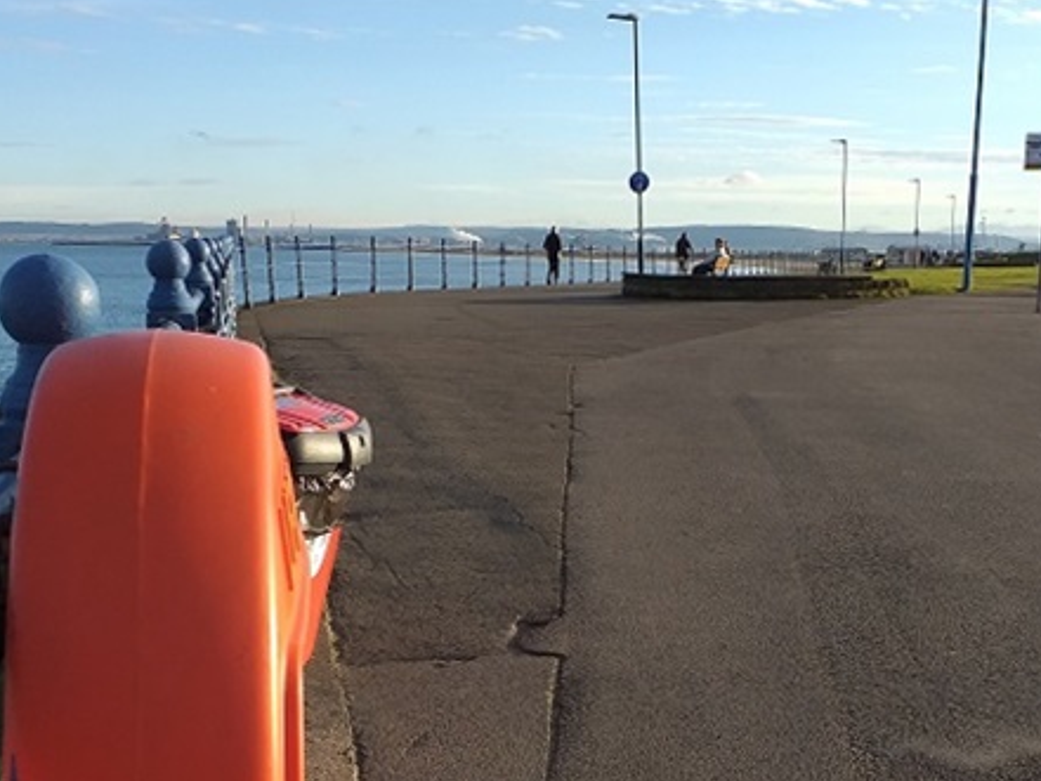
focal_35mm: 49
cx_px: 583
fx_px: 1474
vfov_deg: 29.4
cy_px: 550
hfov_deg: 38.8
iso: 40
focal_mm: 3.6
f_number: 1.9
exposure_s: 1/883
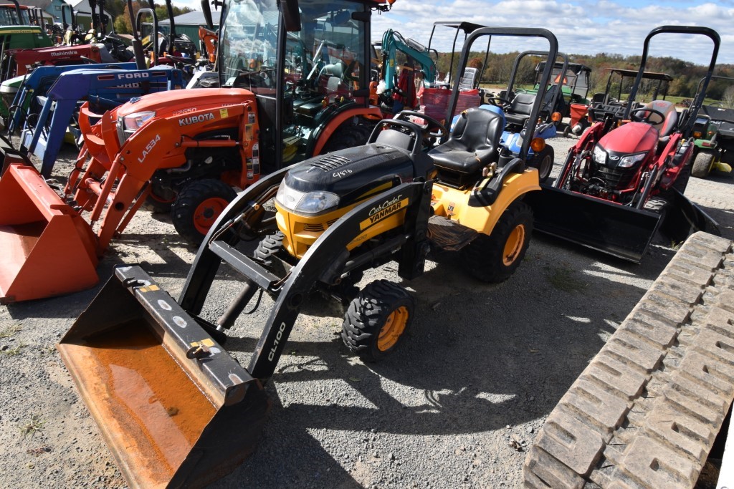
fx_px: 398
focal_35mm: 20
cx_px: 367
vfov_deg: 63.2
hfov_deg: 85.4
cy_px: 244
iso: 200
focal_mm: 13
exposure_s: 1/350
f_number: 9.5
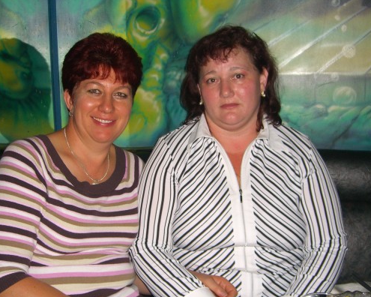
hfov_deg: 41.2
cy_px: 168
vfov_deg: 33.4
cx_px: 182
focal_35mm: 45
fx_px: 494
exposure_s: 1/60
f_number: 2.8
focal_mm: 7.9
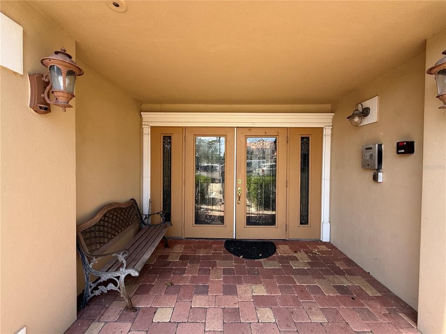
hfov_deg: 102.1
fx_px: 180
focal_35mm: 14
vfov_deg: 85.7
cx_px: 223
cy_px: 167
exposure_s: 1/255
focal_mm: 2.22
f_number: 2.2
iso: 50
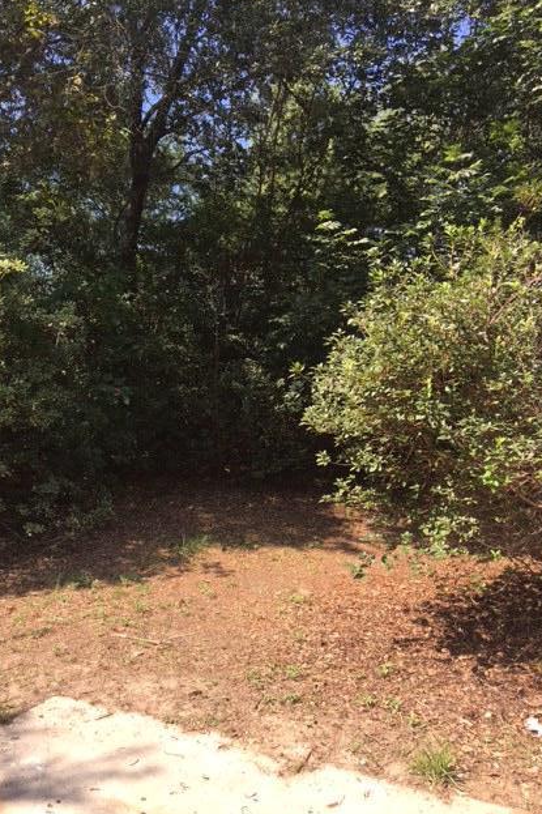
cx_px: 240
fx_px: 700
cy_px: 408
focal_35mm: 31
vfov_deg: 60.3
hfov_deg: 42.2
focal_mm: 4.15
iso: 25
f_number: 2.2
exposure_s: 1/601
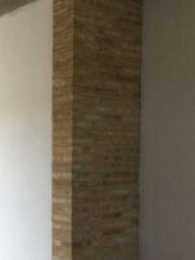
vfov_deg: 31.5
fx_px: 459
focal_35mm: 61
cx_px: 1
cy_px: 173
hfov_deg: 23.1
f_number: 2.4
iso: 32
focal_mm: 3.3
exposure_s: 1/120
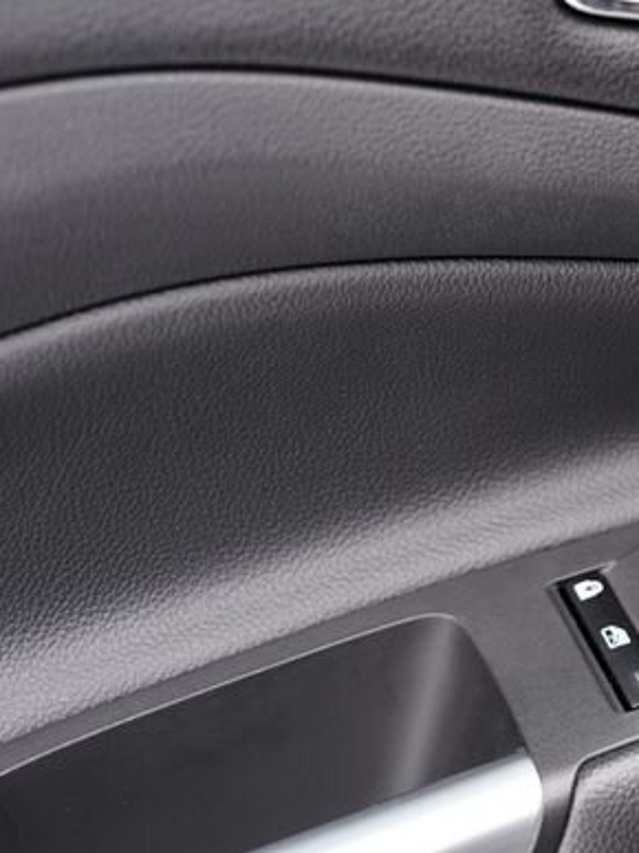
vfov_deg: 18.3
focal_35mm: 107
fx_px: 2635
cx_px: 947
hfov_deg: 13.1
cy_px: 199
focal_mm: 42
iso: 100
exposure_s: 1/50
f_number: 2.8
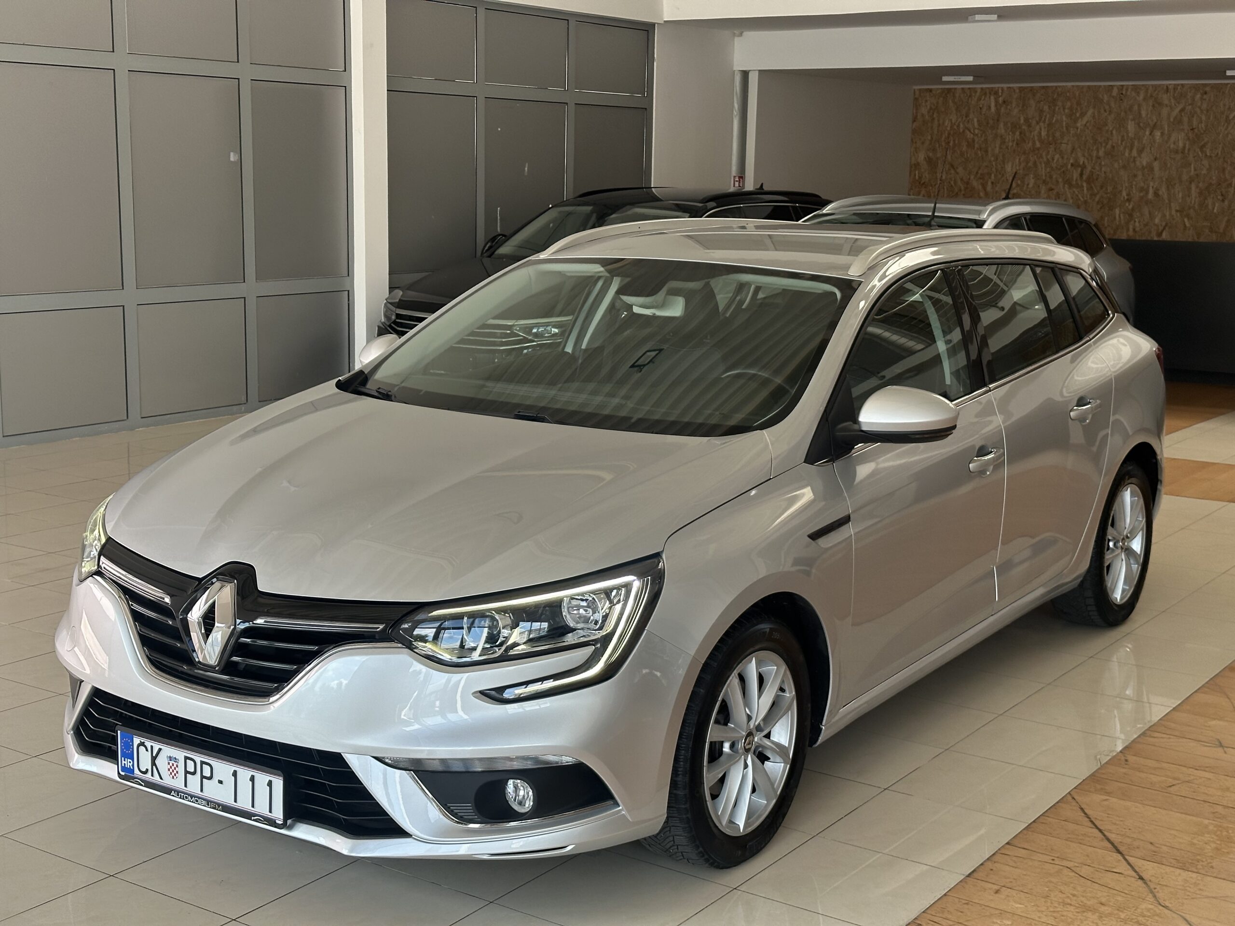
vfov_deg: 30.3
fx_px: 1713
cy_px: 463
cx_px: 618
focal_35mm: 48
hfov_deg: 39.7
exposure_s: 1/337
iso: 64
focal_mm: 6.86
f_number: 1.78
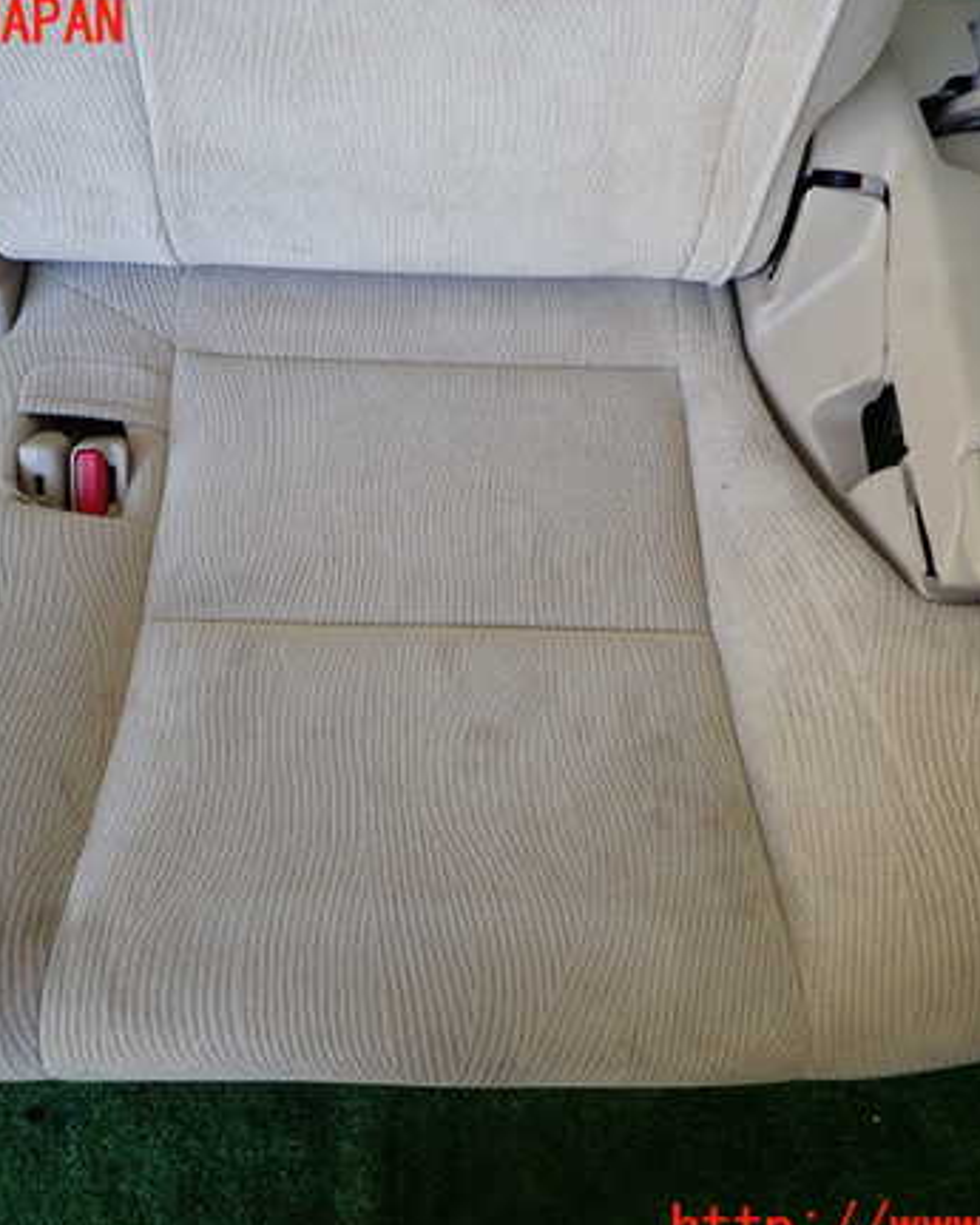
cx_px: 460
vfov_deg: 52.8
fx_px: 1232
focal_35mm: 34
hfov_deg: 43.4
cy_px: 628
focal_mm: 4.5
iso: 200
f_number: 2
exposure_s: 1/100
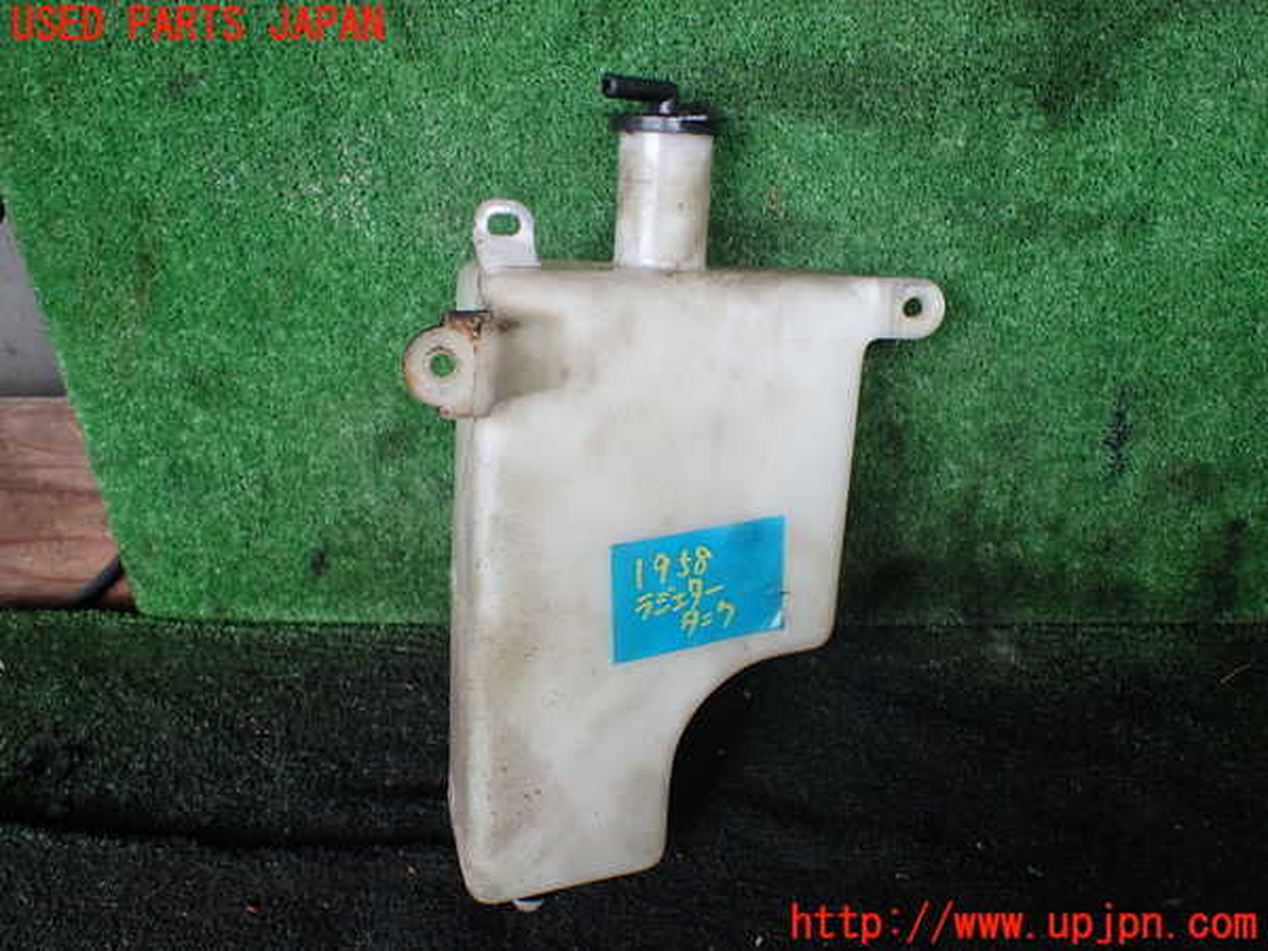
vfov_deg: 46.8
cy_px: 476
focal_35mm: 30
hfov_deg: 60.0
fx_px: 1099
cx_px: 634
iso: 100
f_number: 2.3
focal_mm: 5.4
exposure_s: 1/160
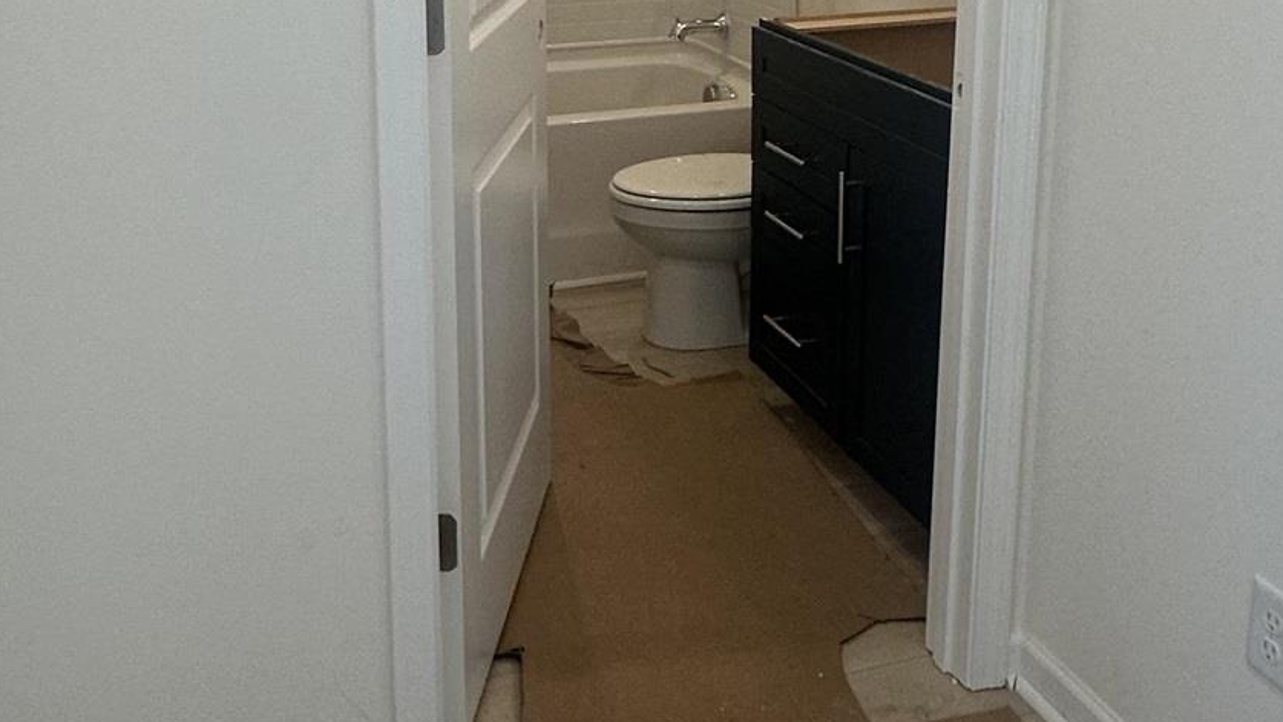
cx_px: 641
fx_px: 1429
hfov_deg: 48.4
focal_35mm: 42
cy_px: 67
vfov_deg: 27.3
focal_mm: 2.22
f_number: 2.2
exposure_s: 1/120
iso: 125
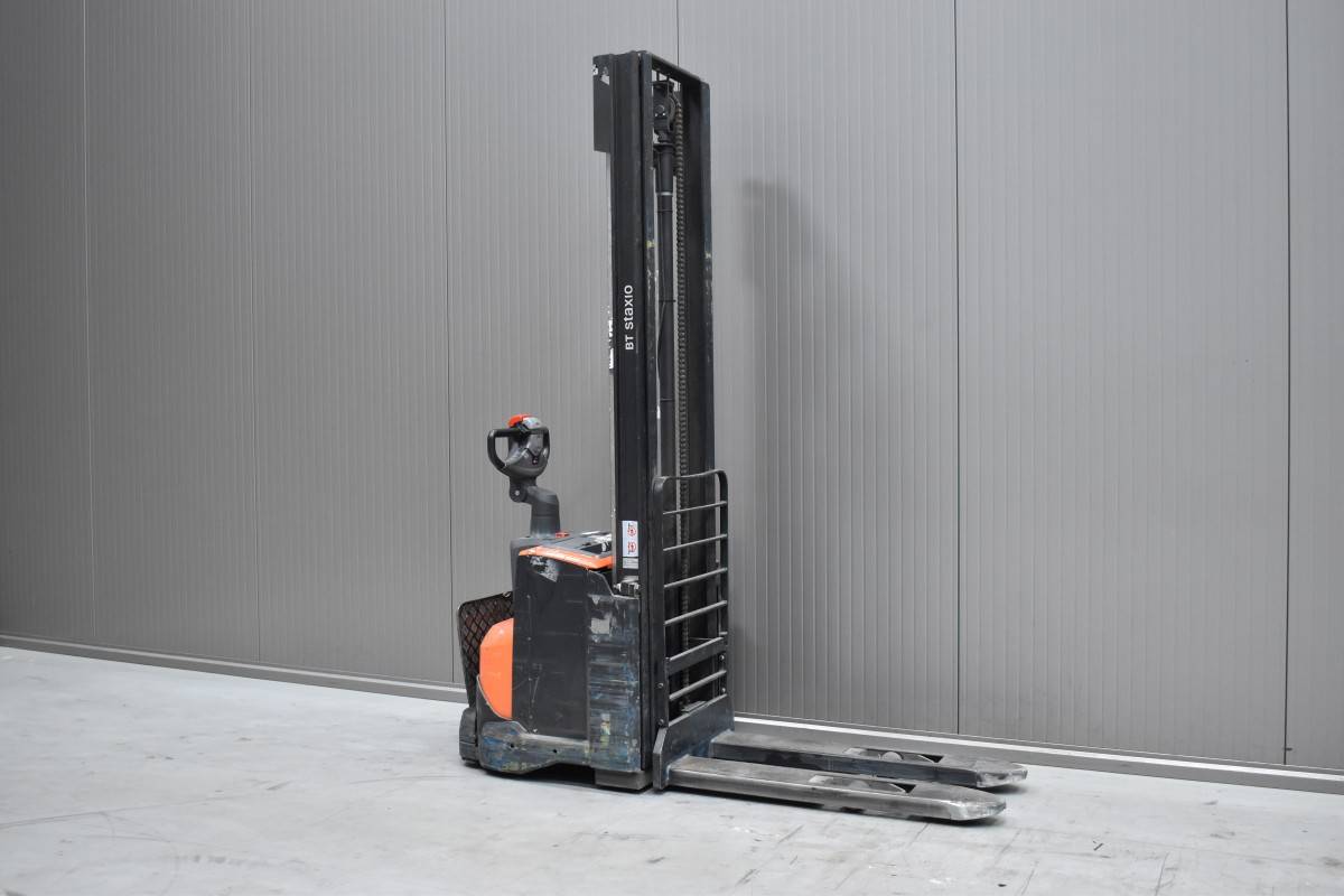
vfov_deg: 36.9
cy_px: 448
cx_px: 672
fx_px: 1344
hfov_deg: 53.1
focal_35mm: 36
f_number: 5
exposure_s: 1/50
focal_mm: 24
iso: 1600
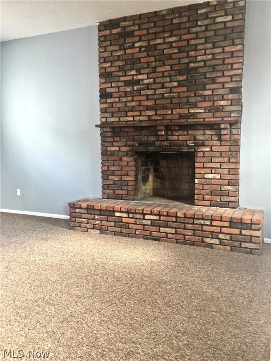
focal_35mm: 29
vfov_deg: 61.7
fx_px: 303
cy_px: 180
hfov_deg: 48.2
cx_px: 136
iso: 125
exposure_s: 1/30
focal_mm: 4.15
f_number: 2.2
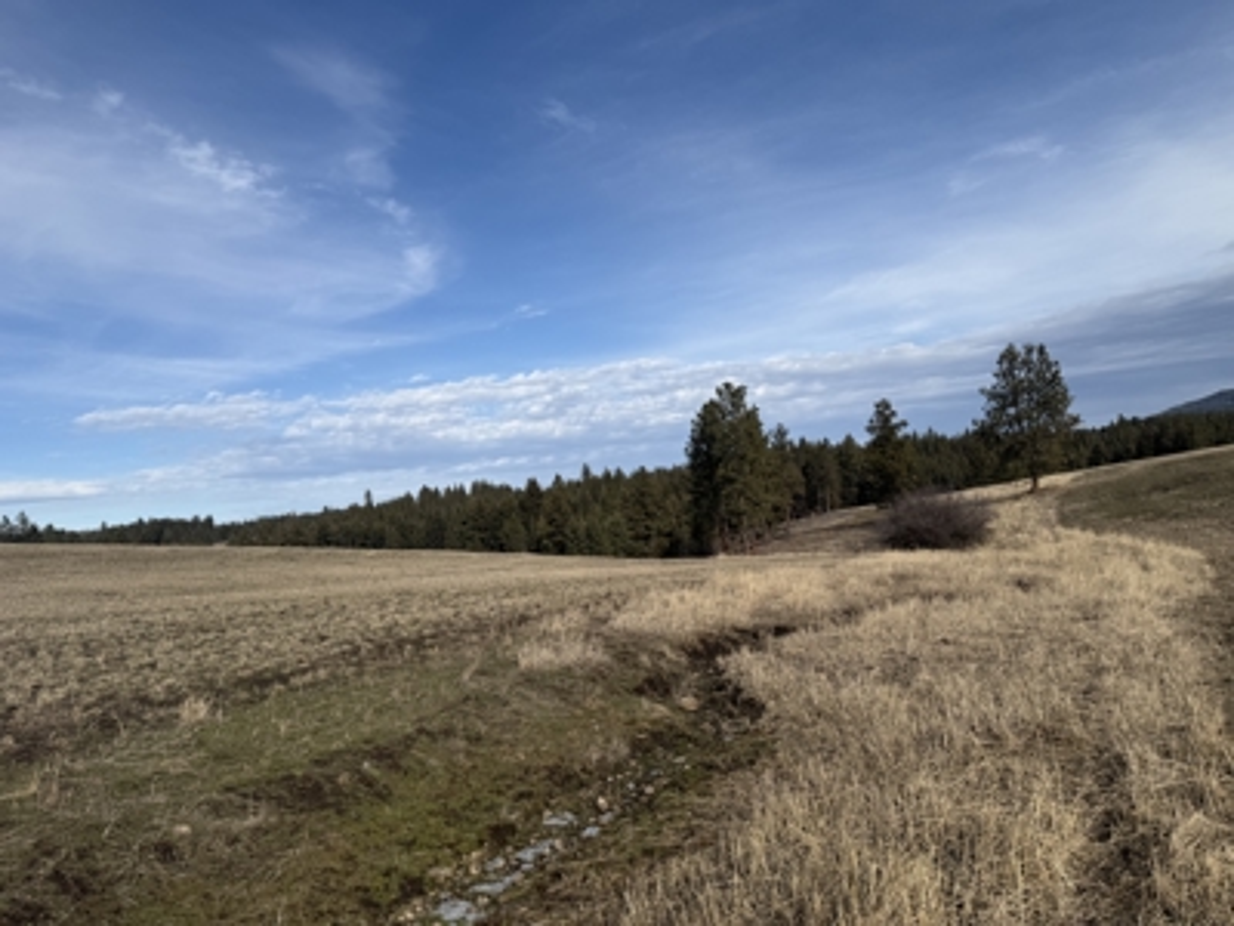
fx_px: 856
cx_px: 617
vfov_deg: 56.8
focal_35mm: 24
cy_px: 463
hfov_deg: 71.6
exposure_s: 1/6173
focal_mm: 6.76
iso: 80
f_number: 1.78
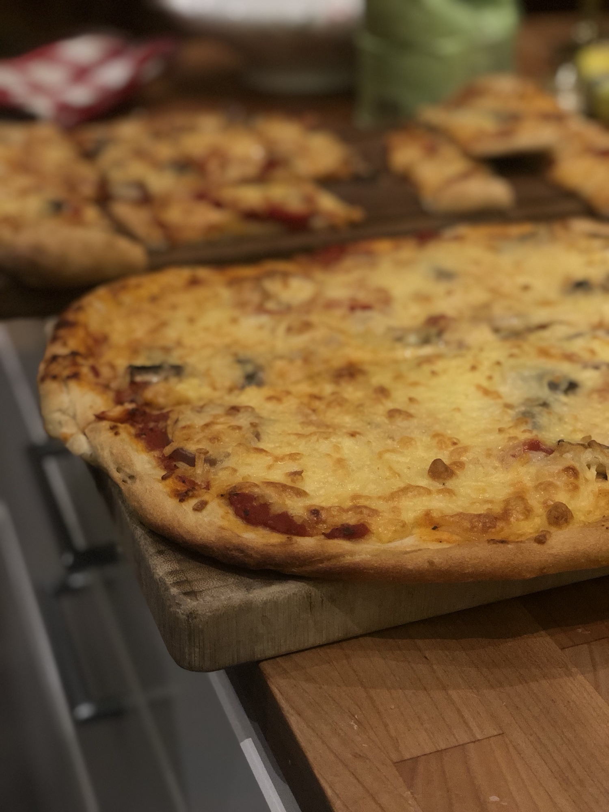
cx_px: 304
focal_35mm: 52
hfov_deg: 28.0
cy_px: 406
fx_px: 1220
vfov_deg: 36.8
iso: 160
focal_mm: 6
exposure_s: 1/21
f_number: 2.4
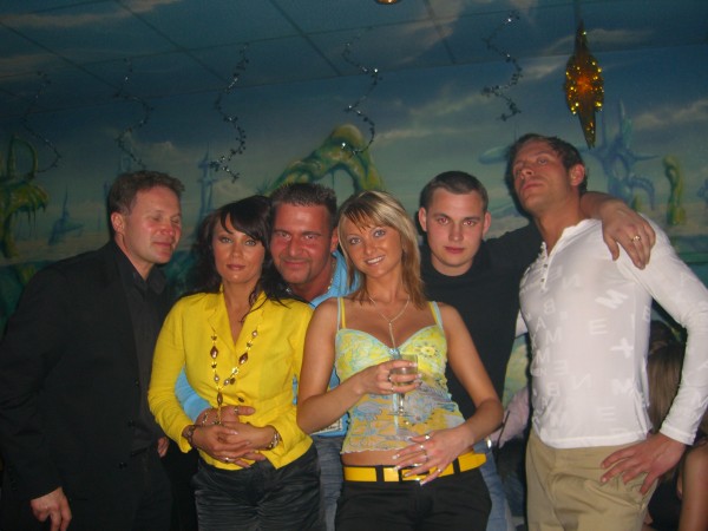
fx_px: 777
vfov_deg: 37.7
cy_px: 266
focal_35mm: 38
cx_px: 354
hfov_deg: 49.0
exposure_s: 1/60
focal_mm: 7.9
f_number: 2.8
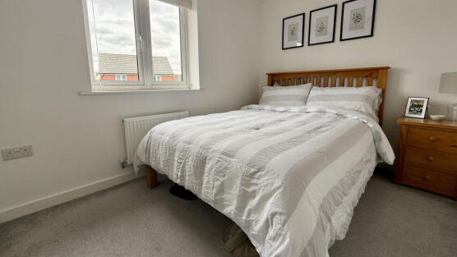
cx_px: 226
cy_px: 111
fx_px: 194
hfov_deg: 99.4
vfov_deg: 66.8
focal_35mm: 16
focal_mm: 2.22
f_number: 2.2
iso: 64
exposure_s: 1/124
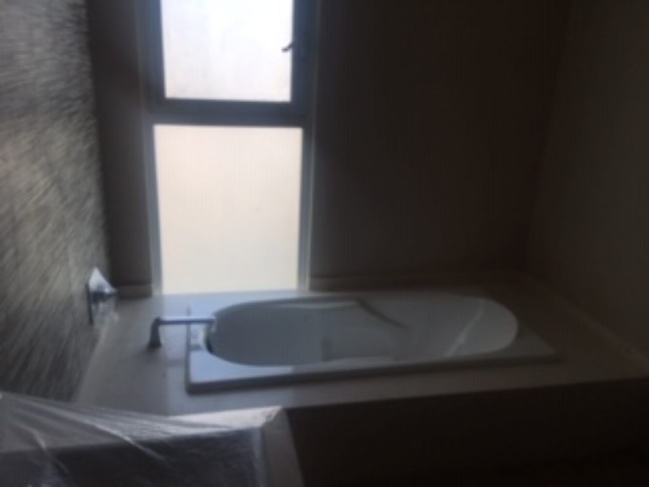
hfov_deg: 61.7
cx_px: 324
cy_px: 244
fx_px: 544
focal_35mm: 29
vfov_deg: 48.2
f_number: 2.2
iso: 25
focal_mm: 4.15
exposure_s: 1/343
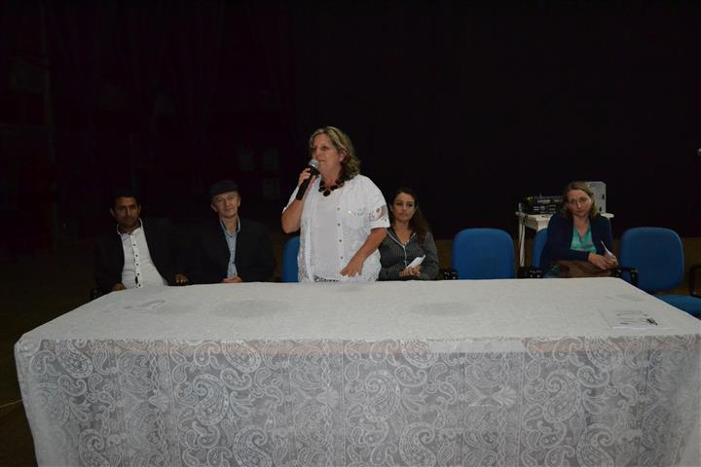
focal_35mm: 30
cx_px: 350
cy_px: 234
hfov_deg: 61.9
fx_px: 584
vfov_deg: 43.6
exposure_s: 1/60
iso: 3200
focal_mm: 20
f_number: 3.8
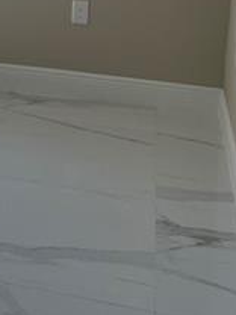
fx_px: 873
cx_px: -169
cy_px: -42
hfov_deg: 13.9
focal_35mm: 96
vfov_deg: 19.5
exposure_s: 1/392
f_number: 1.6
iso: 32
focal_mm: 4.2
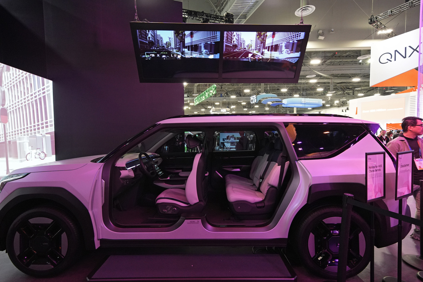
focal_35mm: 17
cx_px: 212
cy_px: 141
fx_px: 200
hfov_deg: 93.3
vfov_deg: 70.5
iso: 3200
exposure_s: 1/200
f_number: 4
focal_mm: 17
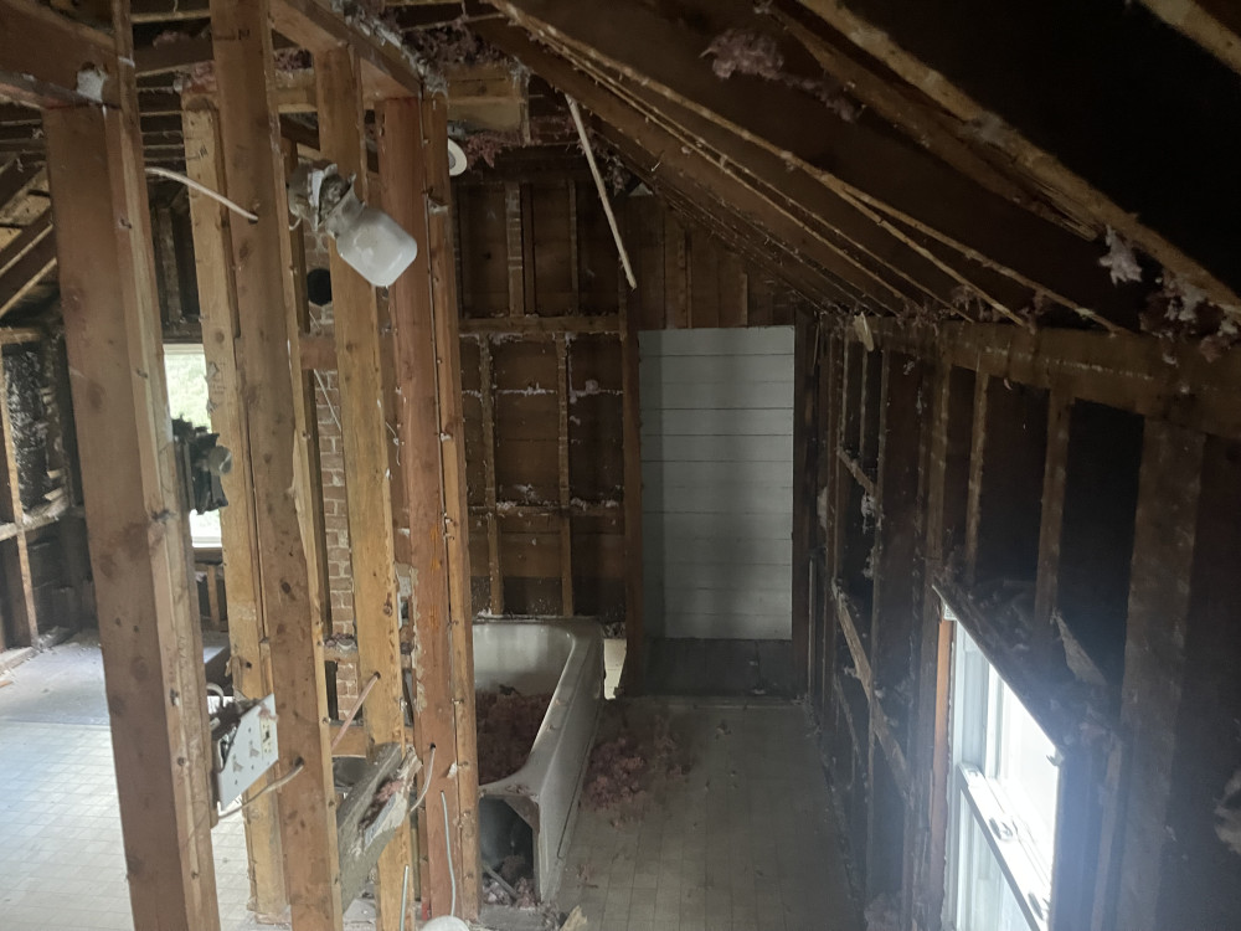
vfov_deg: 53.1
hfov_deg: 67.3
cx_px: 620
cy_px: 466
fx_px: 932
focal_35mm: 26
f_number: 1.6
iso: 800
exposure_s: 1/30
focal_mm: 5.1
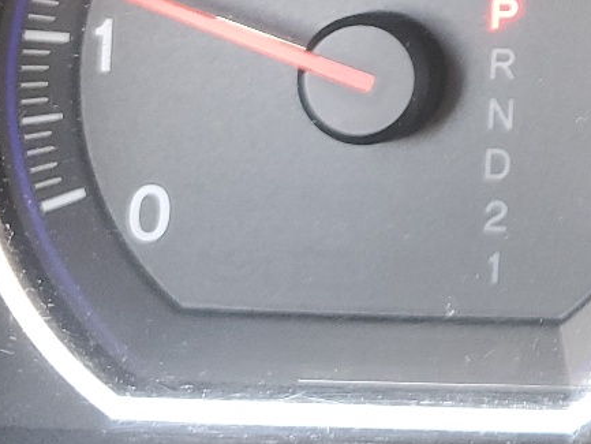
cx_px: 923
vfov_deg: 14.9
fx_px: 1639
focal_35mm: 96
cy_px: -98
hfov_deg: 17.9
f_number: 1.5
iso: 69
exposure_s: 1/60.2
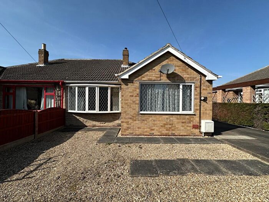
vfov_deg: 85.7
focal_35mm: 14
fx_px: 109
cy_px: 101
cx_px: 134
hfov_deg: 102.1
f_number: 2.2
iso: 50
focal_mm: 2.22
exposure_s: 1/2398
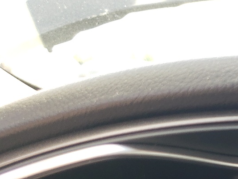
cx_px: 349
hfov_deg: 21.4
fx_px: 536
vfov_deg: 17.5
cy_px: 247
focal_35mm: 78
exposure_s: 1/217
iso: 50
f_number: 1.5
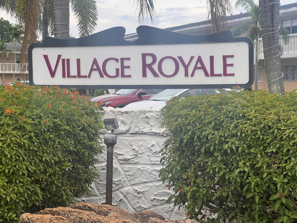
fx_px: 661
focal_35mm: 77
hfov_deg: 25.3
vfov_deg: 19.1
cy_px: 112
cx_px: 148
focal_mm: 9
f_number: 2.8
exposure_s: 1/264
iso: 32
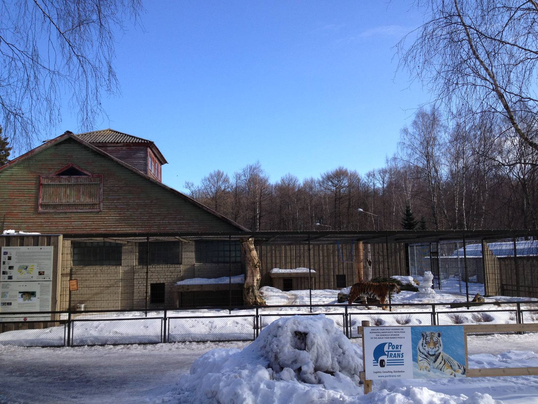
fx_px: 544
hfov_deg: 52.6
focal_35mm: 35
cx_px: 269
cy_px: 202
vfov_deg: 40.7
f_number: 2.4
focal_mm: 4.28
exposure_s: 1/1200
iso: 50
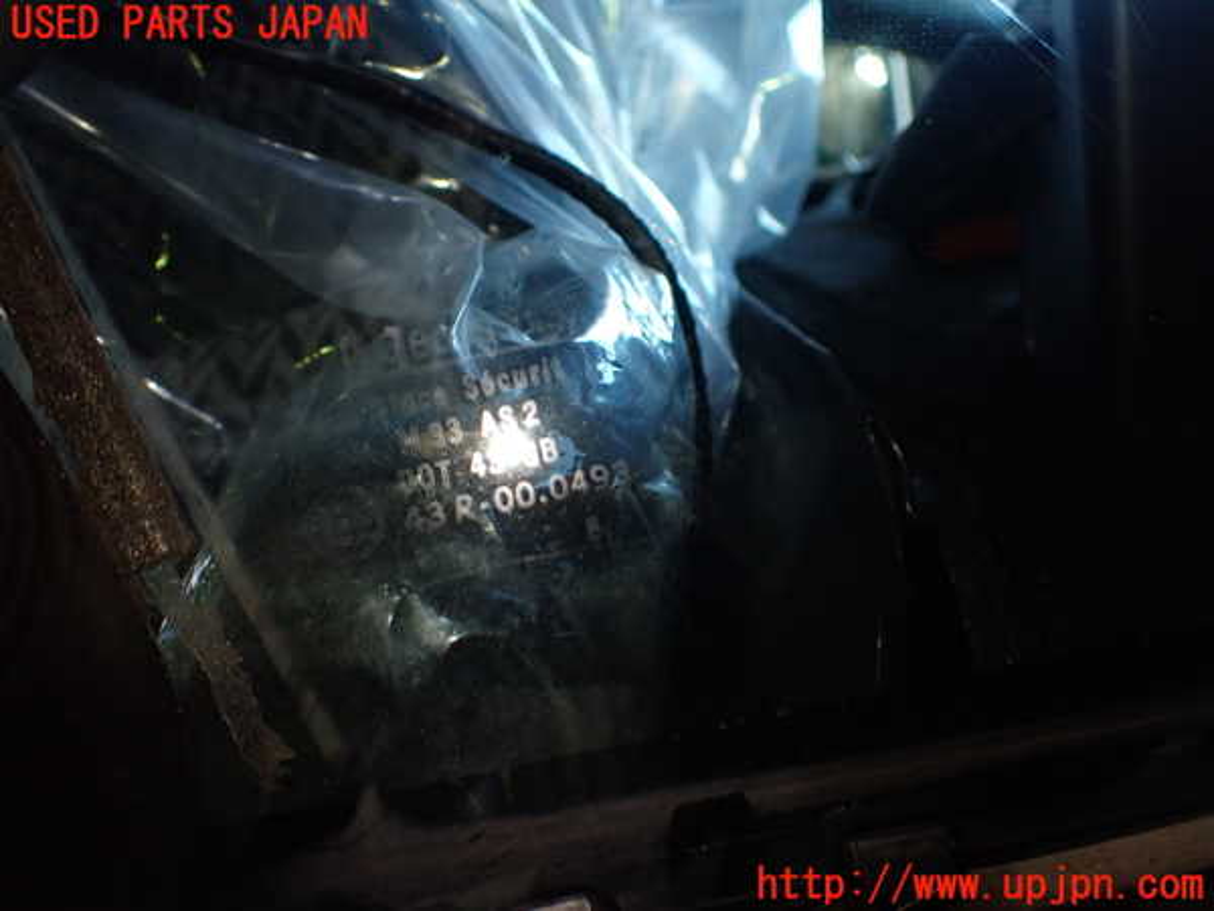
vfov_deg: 46.8
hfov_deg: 60.0
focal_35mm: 30
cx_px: 607
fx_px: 1052
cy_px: 456
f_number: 2.3
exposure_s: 1/125
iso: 320
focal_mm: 5.4
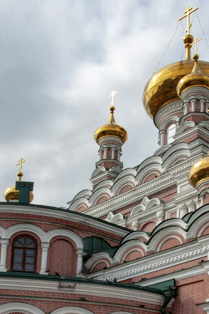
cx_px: 112
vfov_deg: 36.2
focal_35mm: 55
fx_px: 479
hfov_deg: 24.6
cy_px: 186
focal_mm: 21
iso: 640
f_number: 22
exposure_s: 1/200
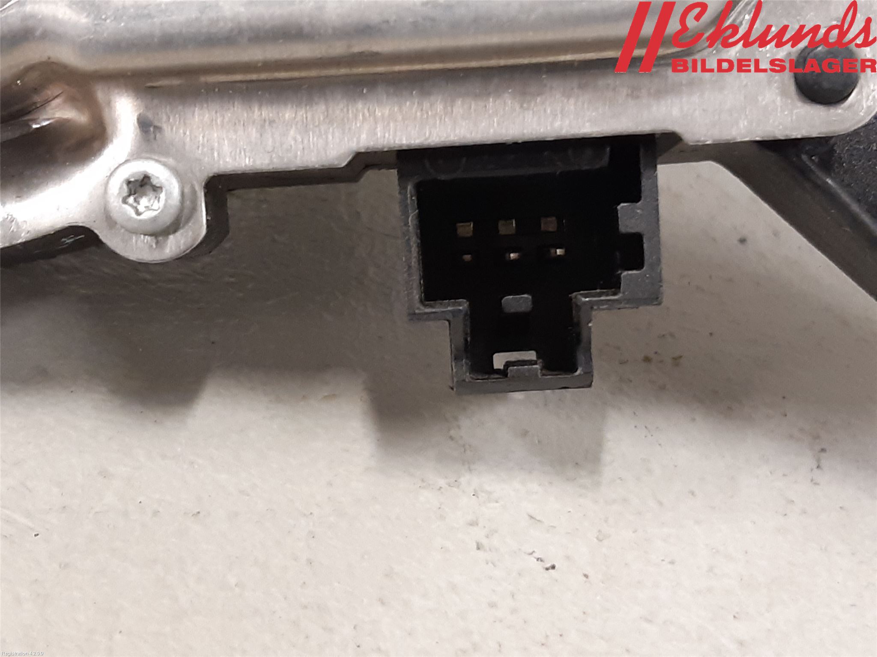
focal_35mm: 26
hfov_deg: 67.3
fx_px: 659
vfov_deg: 53.1
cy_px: 328
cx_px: 438
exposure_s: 1/25
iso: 200
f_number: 1.7
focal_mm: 3.93
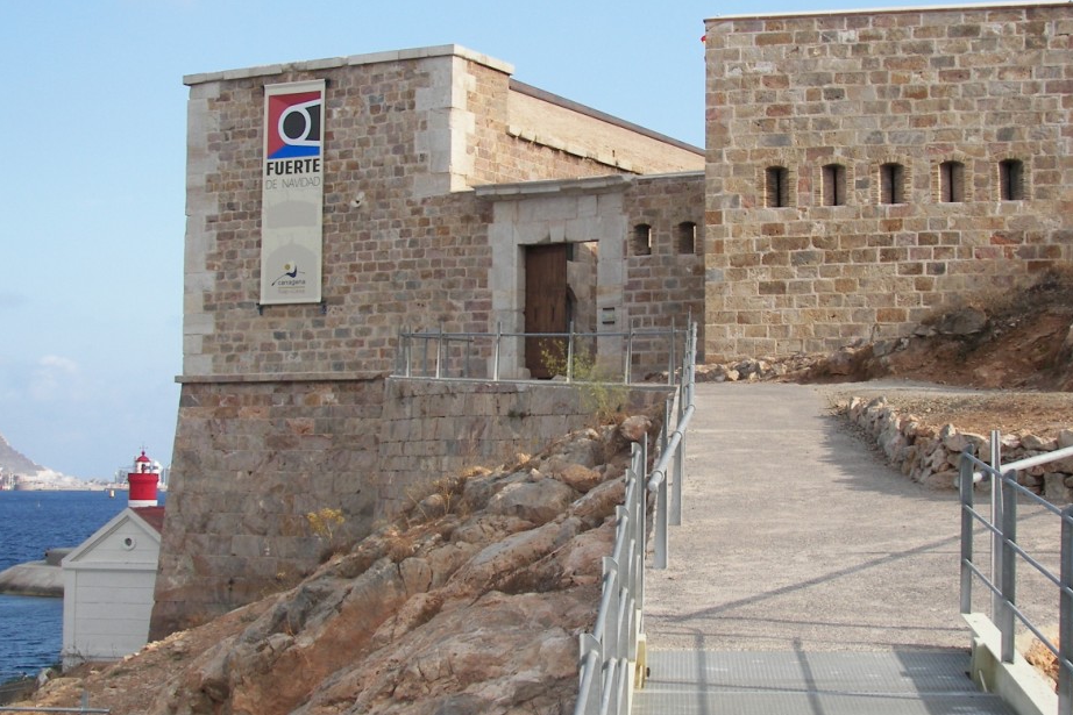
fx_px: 1997
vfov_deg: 20.3
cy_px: 351
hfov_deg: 30.1
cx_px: 575
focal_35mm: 67
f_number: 2.8
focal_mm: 9.6
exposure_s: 1/500
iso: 50
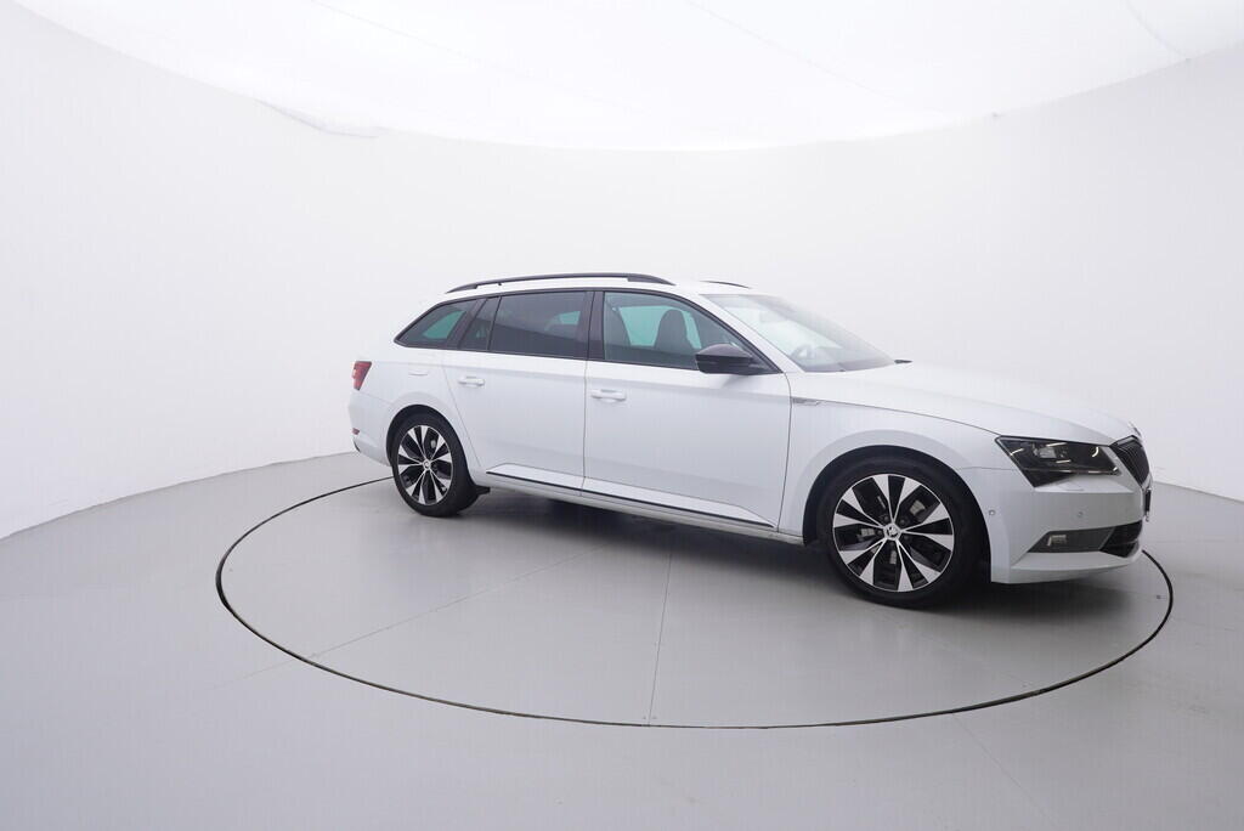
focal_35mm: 22
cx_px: 622
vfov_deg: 56.2
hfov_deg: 77.3
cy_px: 416
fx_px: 778
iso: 200
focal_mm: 15
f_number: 5
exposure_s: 1/80
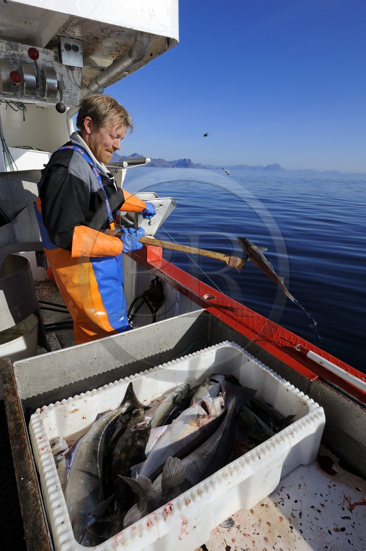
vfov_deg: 84.0
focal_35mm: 20
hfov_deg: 61.8
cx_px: 183
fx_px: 306
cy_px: 276
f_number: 18
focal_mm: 20
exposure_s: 1/200
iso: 200
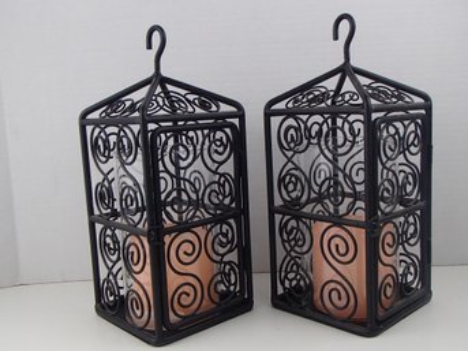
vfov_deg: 38.6
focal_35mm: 37
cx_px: 234
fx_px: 500
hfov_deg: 50.2
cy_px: 176
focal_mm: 6.64
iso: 320
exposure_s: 1/160
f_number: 4.7
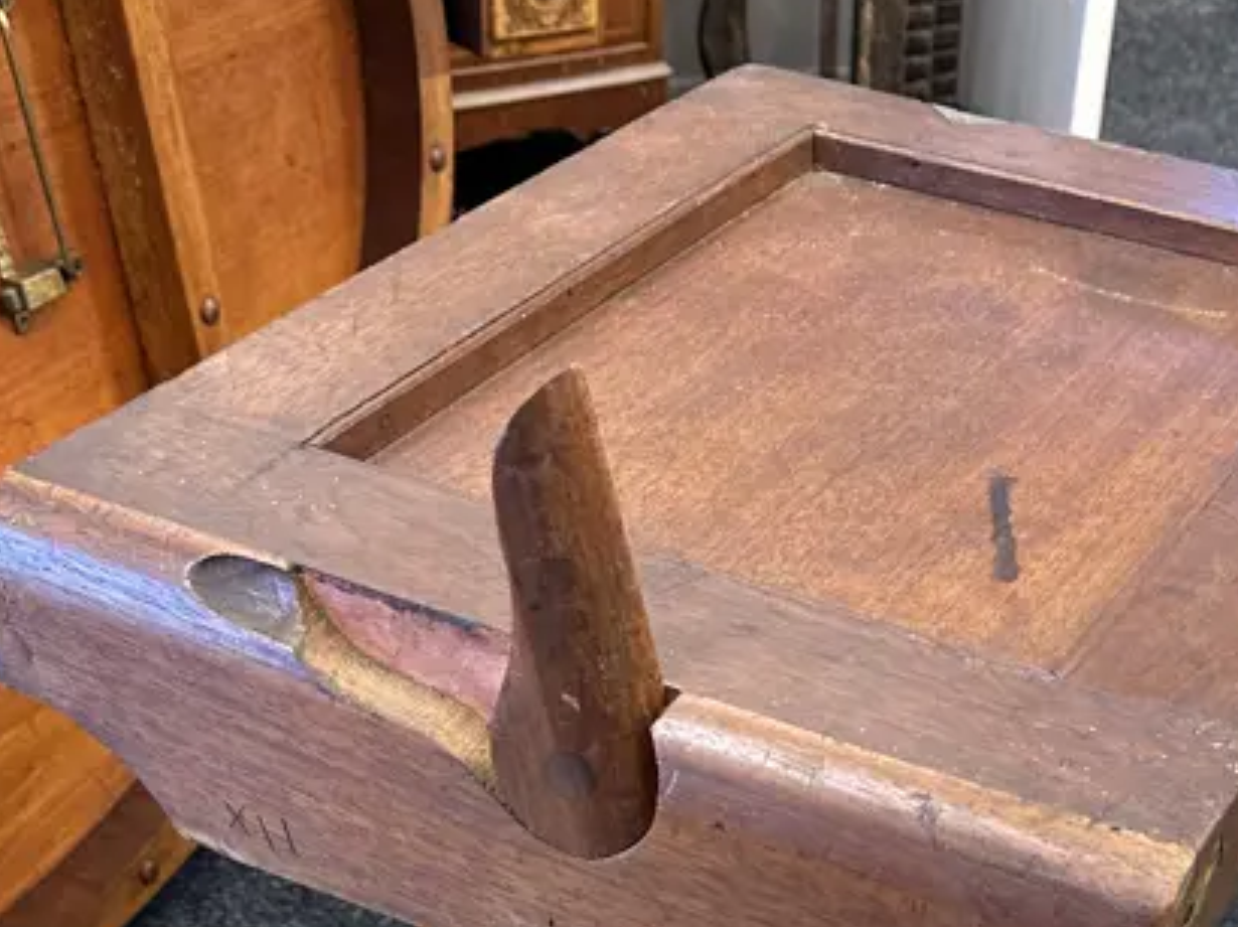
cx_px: 752
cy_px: 1214
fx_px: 2145
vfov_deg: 21.9
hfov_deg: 32.1
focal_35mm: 60
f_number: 1.78
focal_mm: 6.86
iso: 200
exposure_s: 1/100
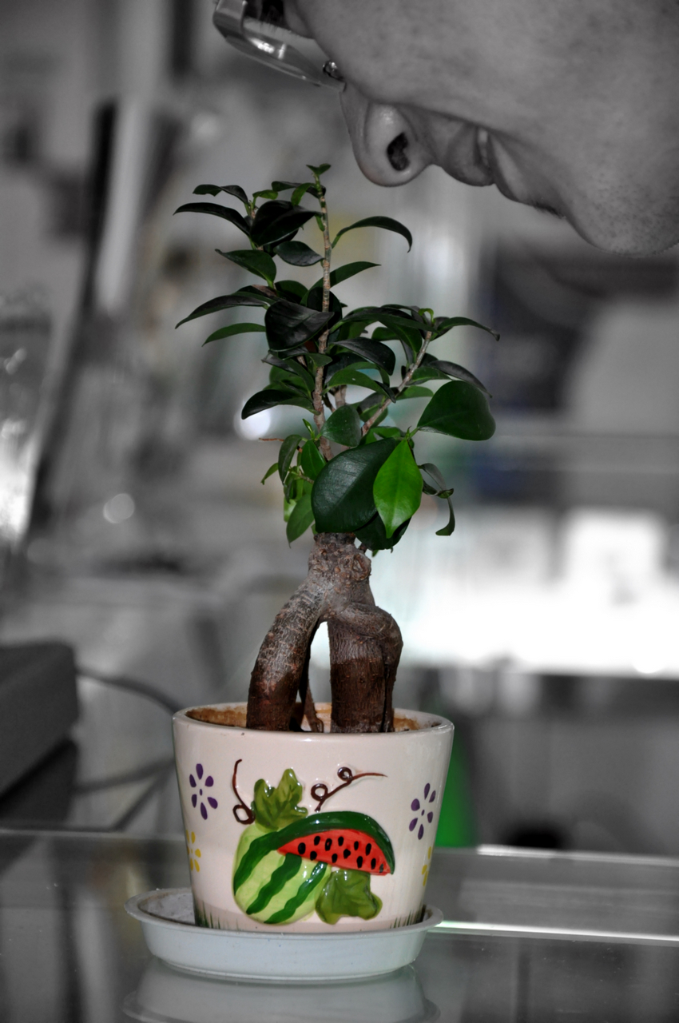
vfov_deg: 13.1
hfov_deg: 8.7
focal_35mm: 158
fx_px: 4468
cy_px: 512
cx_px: 340
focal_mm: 105
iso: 800
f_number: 5.6
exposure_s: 1/80
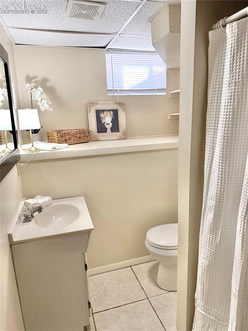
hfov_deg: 56.8
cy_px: 166
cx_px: 124
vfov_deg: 71.6
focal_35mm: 24
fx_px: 229
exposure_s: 1/224
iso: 200
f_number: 1.78
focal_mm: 6.76
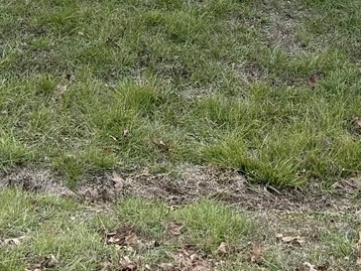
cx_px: 242
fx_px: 1408
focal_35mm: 135
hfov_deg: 14.6
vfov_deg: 10.3
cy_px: -238
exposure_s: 1/291
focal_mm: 6.76
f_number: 1.78
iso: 100
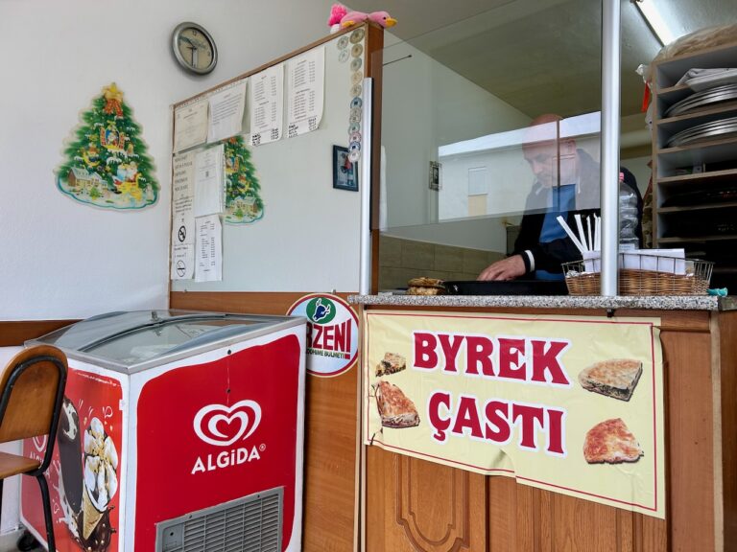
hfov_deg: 67.3
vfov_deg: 53.1
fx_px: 554
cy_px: 276
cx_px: 368
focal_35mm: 26
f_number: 1.5
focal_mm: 5.7
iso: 32
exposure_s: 1/100
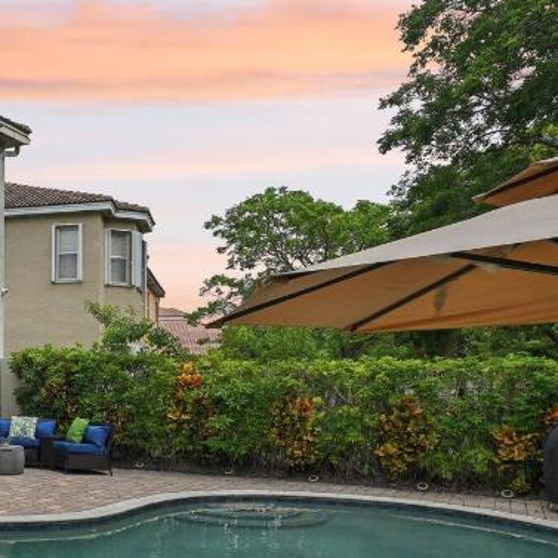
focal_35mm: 39
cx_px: -70
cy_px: 234
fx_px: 711
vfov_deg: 42.7
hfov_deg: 35.8
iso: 100
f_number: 8
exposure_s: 1/250
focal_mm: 15
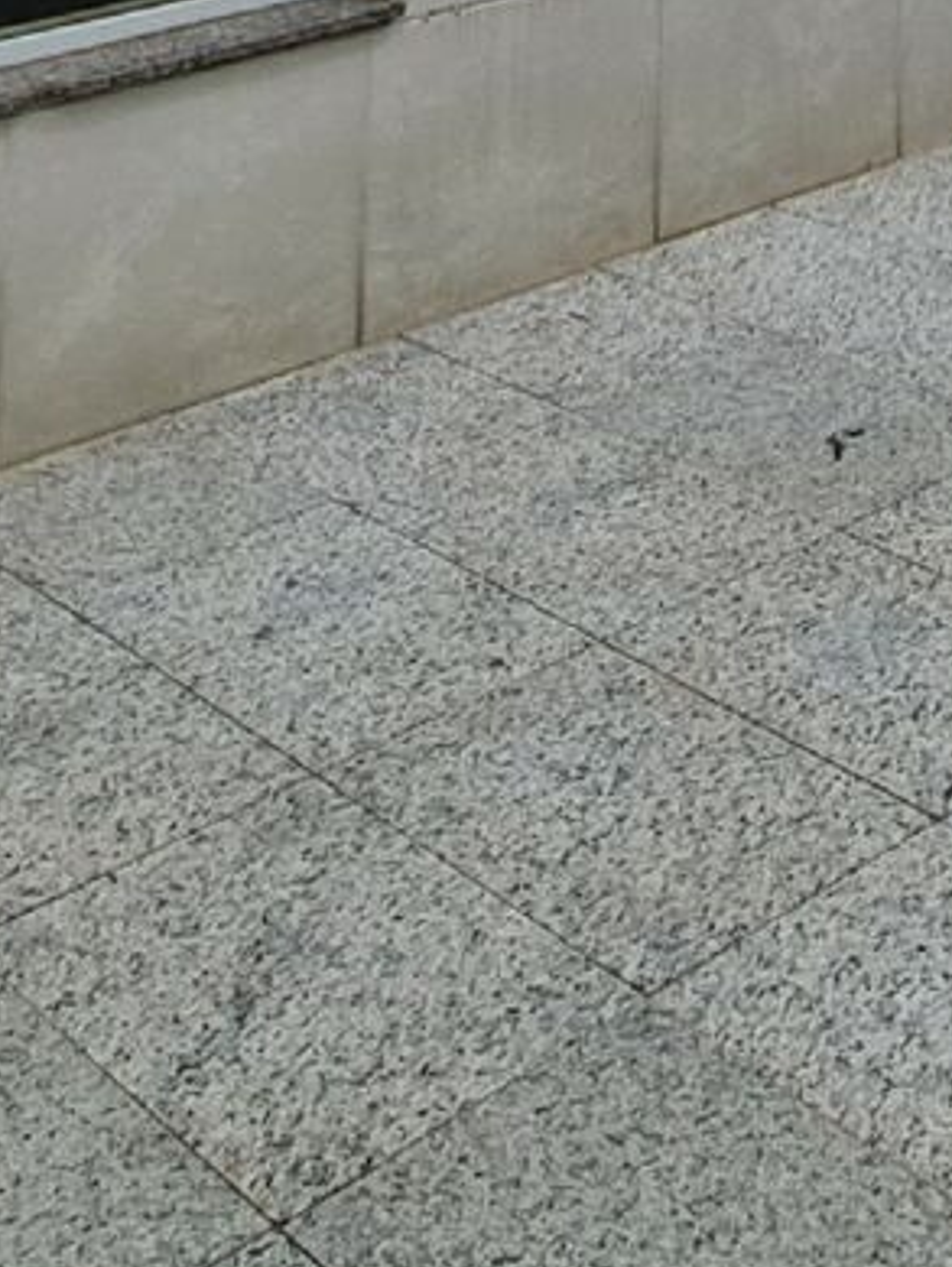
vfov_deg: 20.8
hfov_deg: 21.3
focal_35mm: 64
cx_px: 1157
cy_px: -1023
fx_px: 2344
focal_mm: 2.2
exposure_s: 1/1852
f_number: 2.2
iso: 64
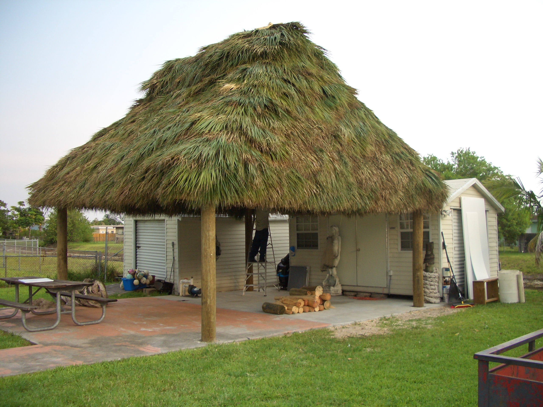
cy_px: 204
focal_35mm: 35
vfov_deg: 40.7
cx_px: 272
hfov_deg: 52.6
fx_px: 549
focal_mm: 5.8
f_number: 2.6
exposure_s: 1/80
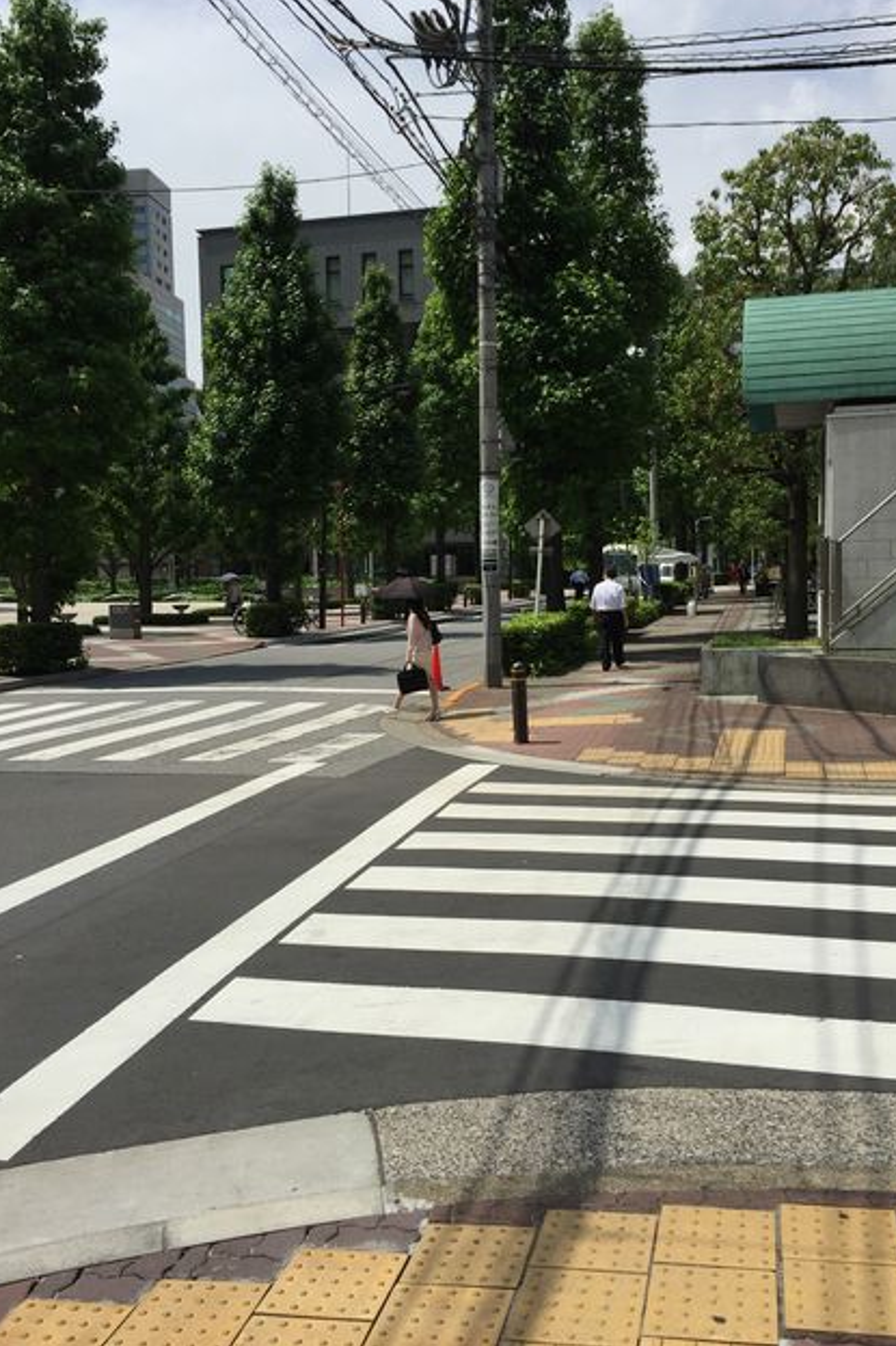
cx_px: 475
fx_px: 1158
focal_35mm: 31
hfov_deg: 42.3
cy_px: 657
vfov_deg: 60.3
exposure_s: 1/3597
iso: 32
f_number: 2.2
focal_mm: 4.15
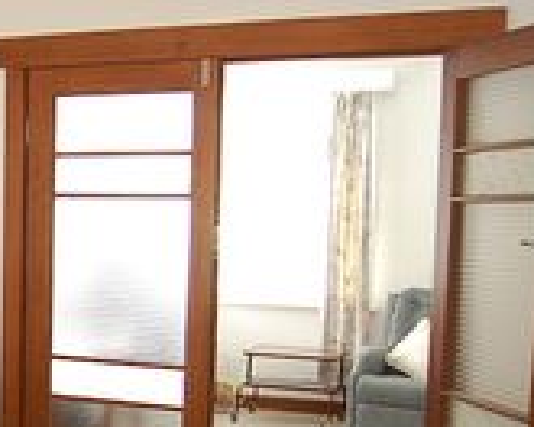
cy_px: 351
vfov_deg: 21.0
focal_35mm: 72
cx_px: -120
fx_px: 1138
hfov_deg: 23.9
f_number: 3.5
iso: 400
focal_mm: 18
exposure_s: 1/60
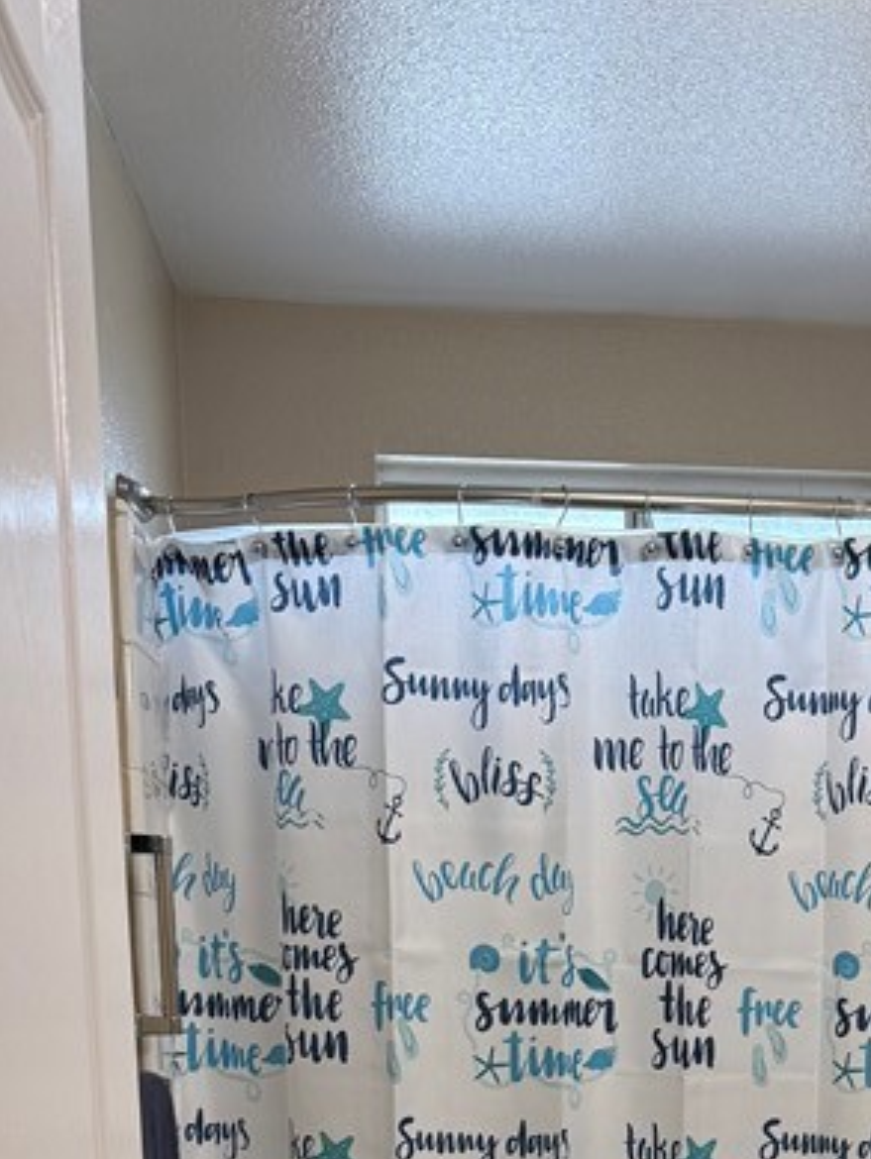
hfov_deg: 22.9
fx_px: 2111
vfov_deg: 26.9
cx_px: 740
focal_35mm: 63
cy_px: 1423
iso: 100
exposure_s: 1/120
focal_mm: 6.76
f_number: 1.78
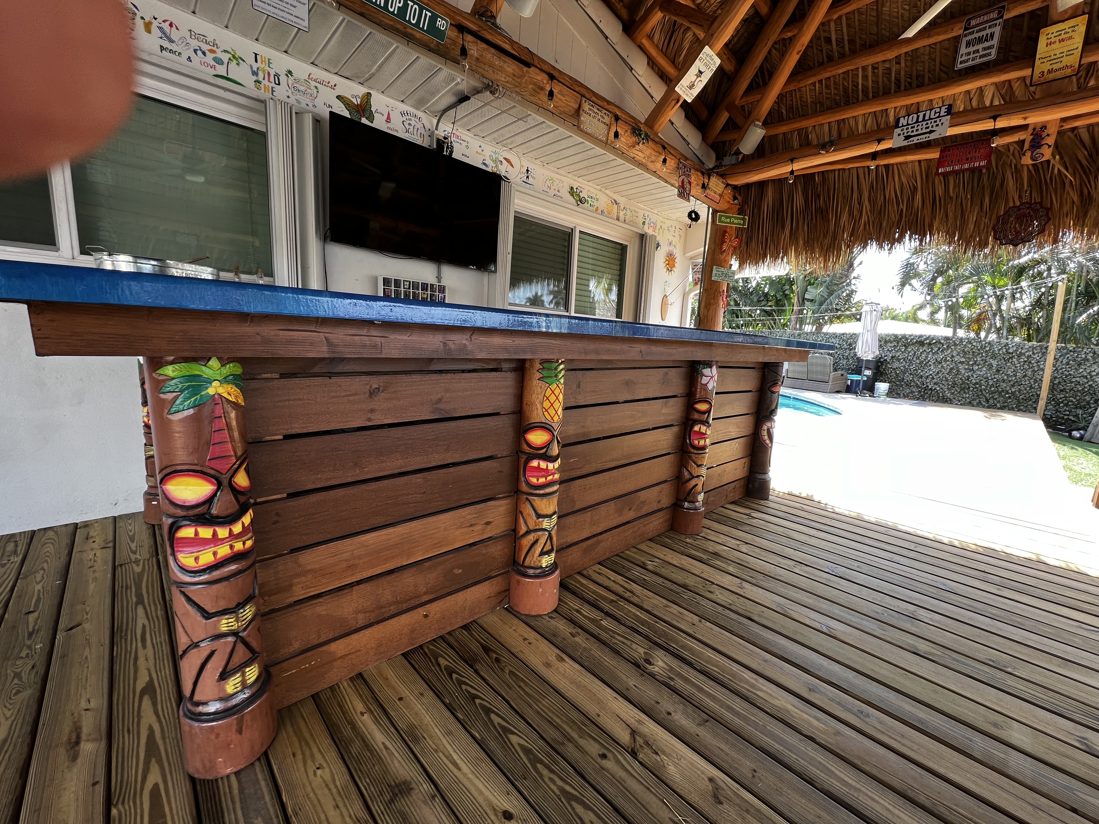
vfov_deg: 89.9
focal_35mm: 13
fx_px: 413
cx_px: 550
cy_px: 412
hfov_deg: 106.2
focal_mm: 1.57
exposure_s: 1/122
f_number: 1.8
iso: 50
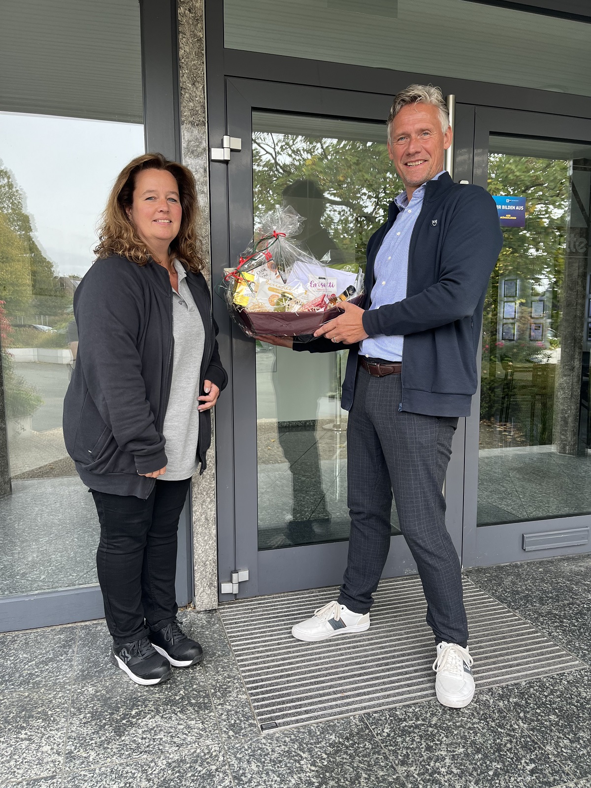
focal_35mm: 26
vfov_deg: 67.3
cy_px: 394
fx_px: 592
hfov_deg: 53.1
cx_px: 296
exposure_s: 1/165
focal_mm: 5.1
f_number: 1.6
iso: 40
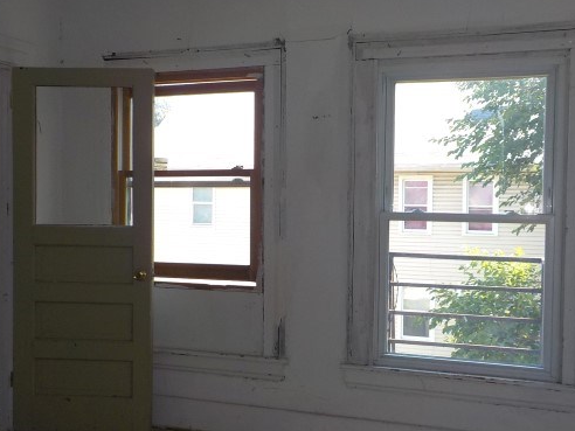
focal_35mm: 39
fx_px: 648
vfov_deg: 36.8
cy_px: 227
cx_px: 300
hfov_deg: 47.8
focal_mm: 4.1
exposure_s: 1/100
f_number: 3.3
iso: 125
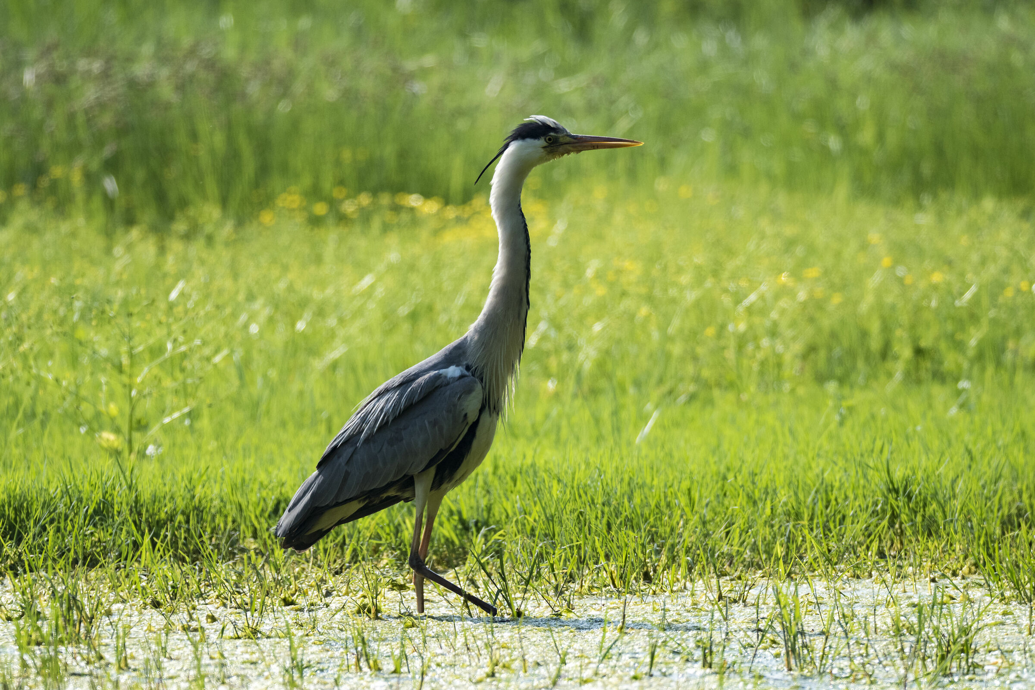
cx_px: 518
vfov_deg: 3.3
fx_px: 12074
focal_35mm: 420
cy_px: 345
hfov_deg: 4.9
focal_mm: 280
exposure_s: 1/800
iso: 640
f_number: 6.3
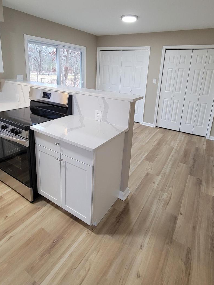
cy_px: 113
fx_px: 157
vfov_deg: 83.6
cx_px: 106
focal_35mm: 19
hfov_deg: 68.7
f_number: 2.2
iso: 320
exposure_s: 1/60
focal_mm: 2.2
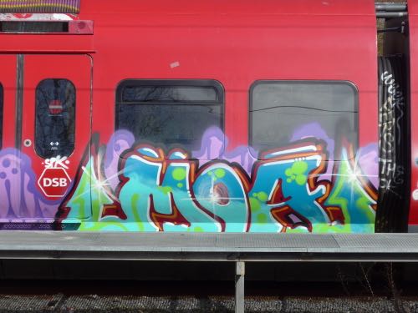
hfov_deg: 17.9
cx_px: 209
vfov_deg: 13.5
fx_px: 1328
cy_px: 156
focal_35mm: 110
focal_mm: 21.6
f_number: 4.9
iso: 80
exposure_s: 1/800
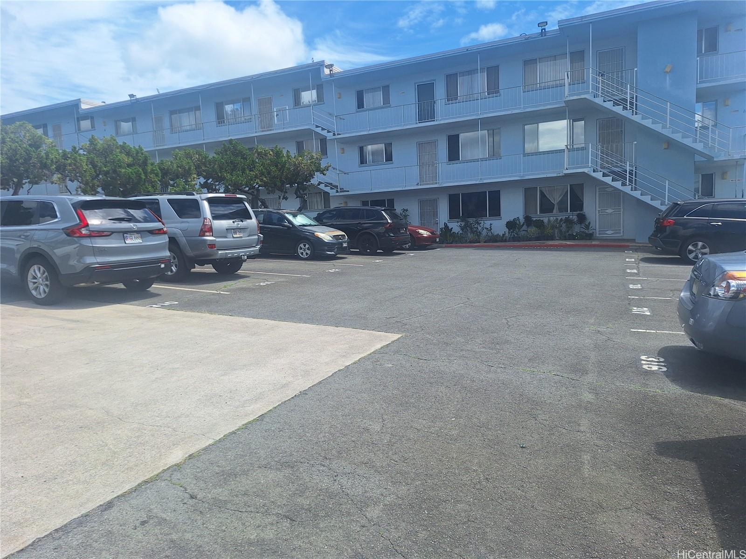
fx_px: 496
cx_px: 373
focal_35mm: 23
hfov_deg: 73.9
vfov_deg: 58.9
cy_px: 280
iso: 40
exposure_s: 1/3012
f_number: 1.8
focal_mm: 5.54
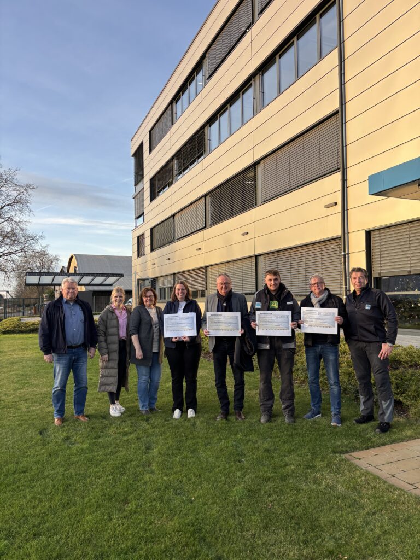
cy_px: 280
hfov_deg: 53.1
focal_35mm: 26
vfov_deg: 67.3
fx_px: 421
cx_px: 210
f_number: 1.6
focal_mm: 5.96
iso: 50
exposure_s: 1/507
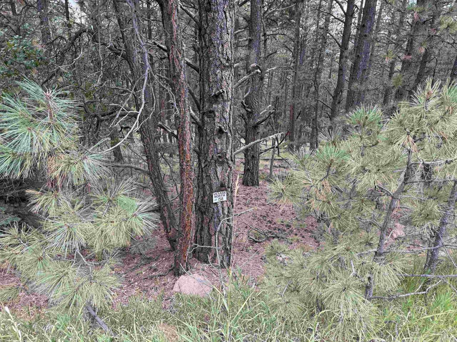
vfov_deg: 56.8
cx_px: 228
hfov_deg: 71.6
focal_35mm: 24
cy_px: 171
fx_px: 317
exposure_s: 1/121
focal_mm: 6.76
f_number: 1.78
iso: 80
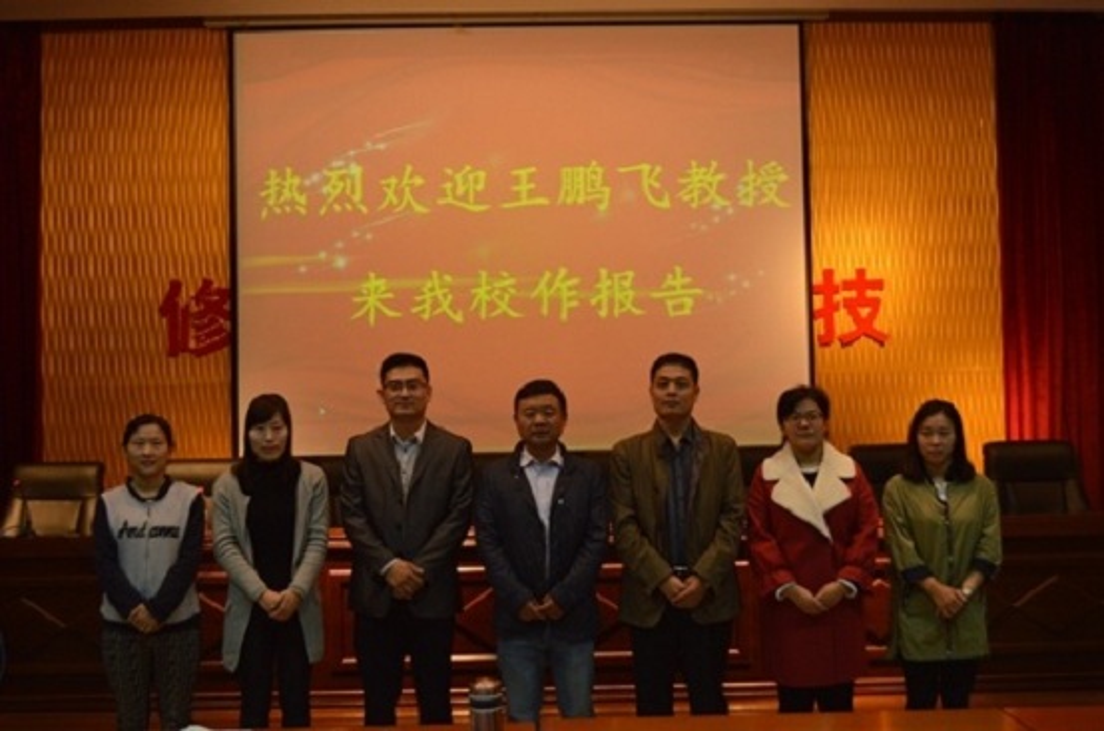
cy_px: 366
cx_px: 552
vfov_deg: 34.1
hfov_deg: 49.6
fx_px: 1194
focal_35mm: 39
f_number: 4.2
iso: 400
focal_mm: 26
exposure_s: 1/15
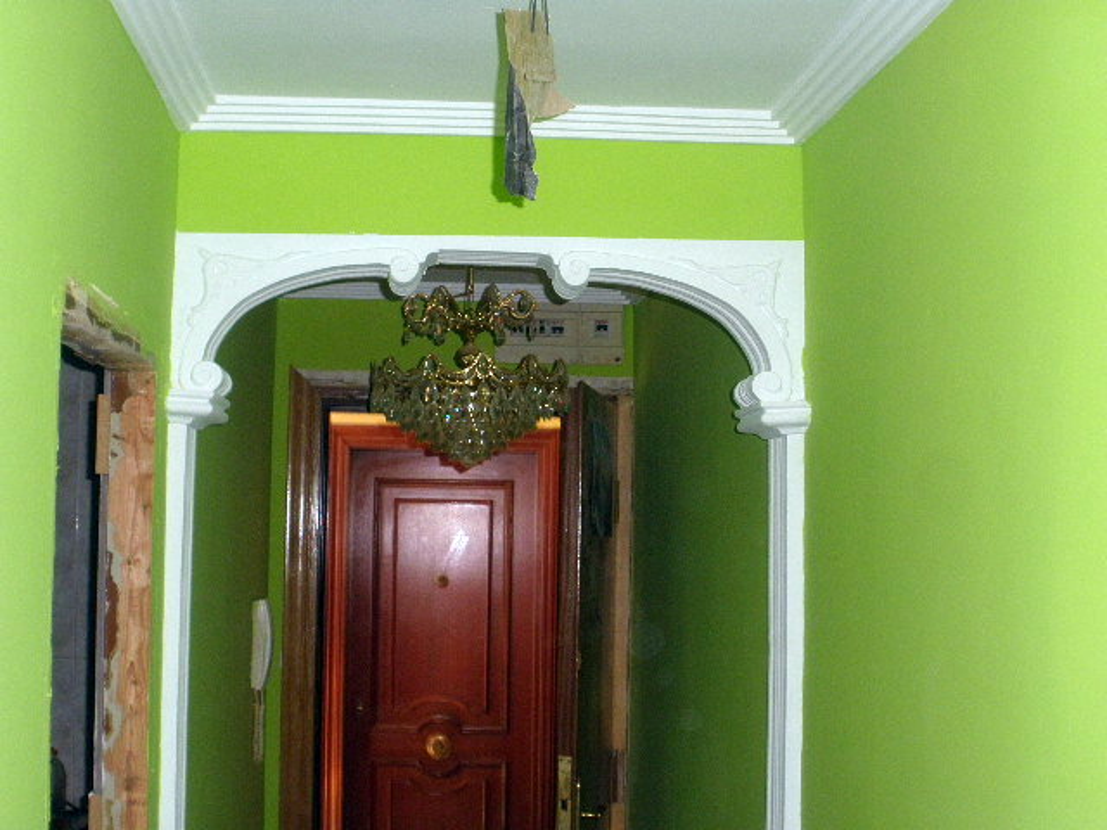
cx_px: 554
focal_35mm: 52
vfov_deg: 28.0
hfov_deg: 36.8
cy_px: 415
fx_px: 1663
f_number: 4.4
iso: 320
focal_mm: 9.1
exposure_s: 1/50
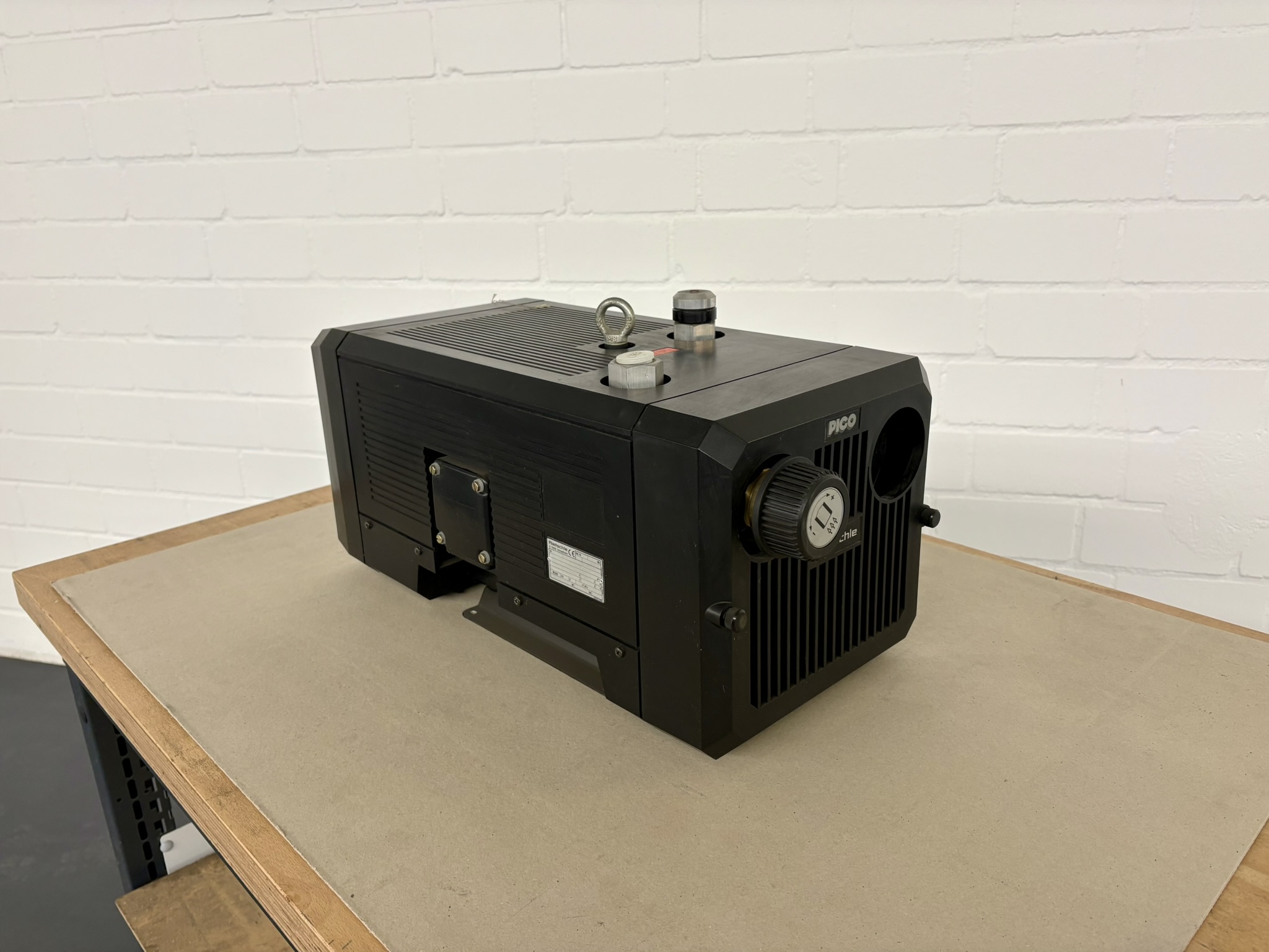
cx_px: 634
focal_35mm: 26
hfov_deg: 67.3
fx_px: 953
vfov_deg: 53.1
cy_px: 476
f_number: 1.6
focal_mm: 5.96
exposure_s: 1/50
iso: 100
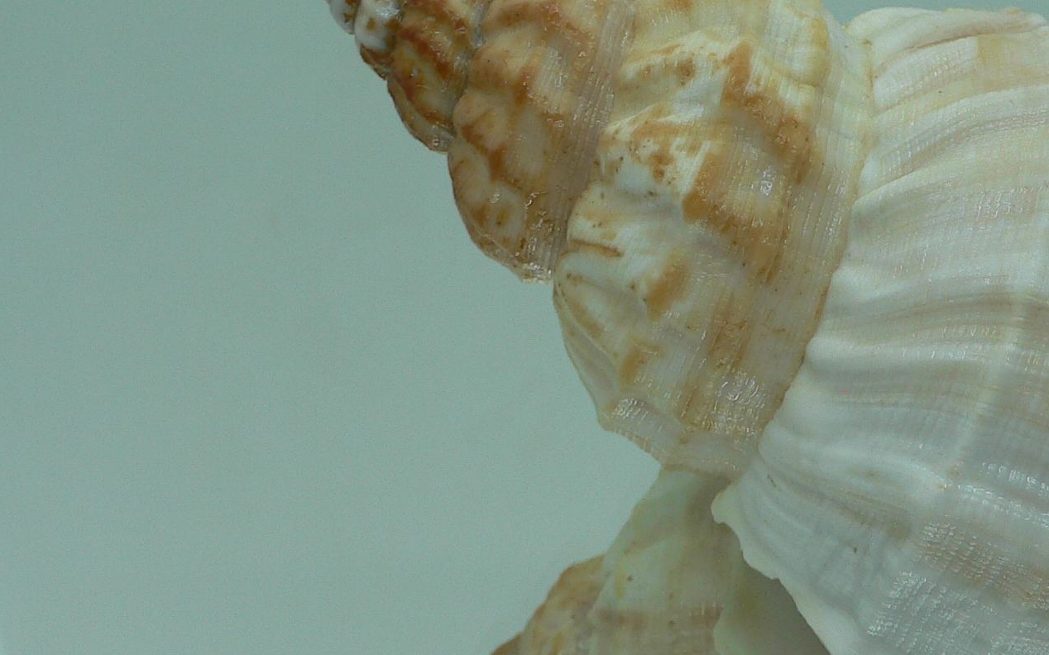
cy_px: 269
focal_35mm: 59
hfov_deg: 34.0
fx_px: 1686
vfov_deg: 22.0
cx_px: 753
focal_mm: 4.6
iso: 80
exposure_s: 1/80
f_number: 2.8
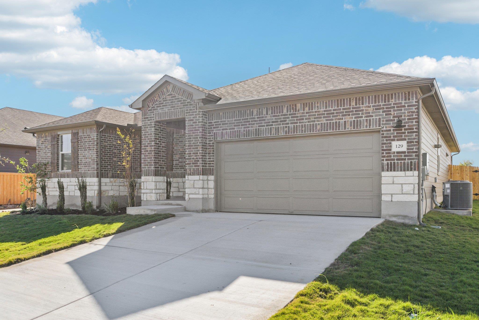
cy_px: 160
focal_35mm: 28
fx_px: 372
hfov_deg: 65.5
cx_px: 240
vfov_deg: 46.4
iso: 400
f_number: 8
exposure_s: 1/400
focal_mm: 19
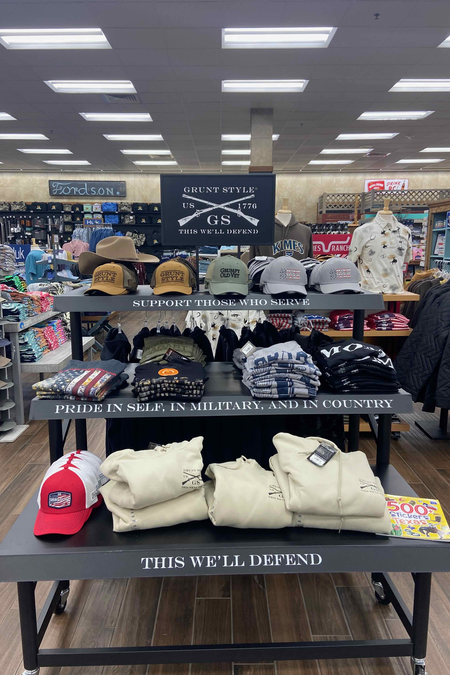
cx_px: 224
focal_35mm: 28
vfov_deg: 65.5
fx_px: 525
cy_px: 348
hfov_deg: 46.4
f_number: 1.8
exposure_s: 1/120
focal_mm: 4.25
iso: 125
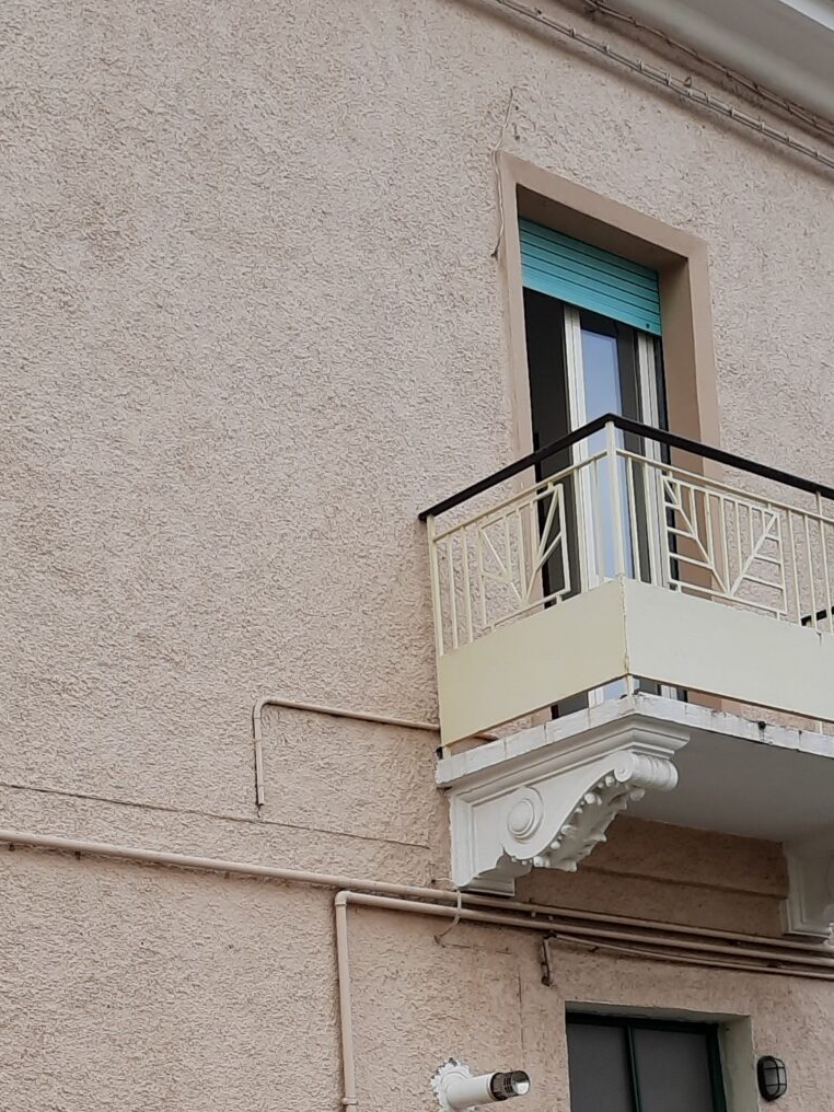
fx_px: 2024
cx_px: 286
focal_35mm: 63
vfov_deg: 29.1
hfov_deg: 23.2
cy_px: 1058
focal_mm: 4.6
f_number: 2
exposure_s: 1/276
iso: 32
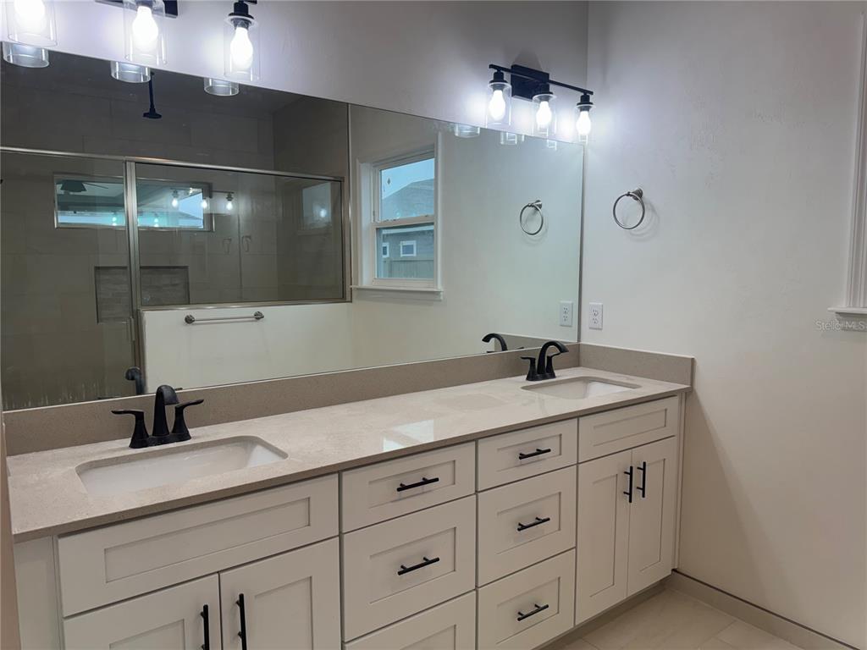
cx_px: 434
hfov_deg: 71.6
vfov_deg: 56.8
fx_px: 601
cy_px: 325
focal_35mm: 24
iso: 80
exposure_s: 1/223
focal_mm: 6.76
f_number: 1.78
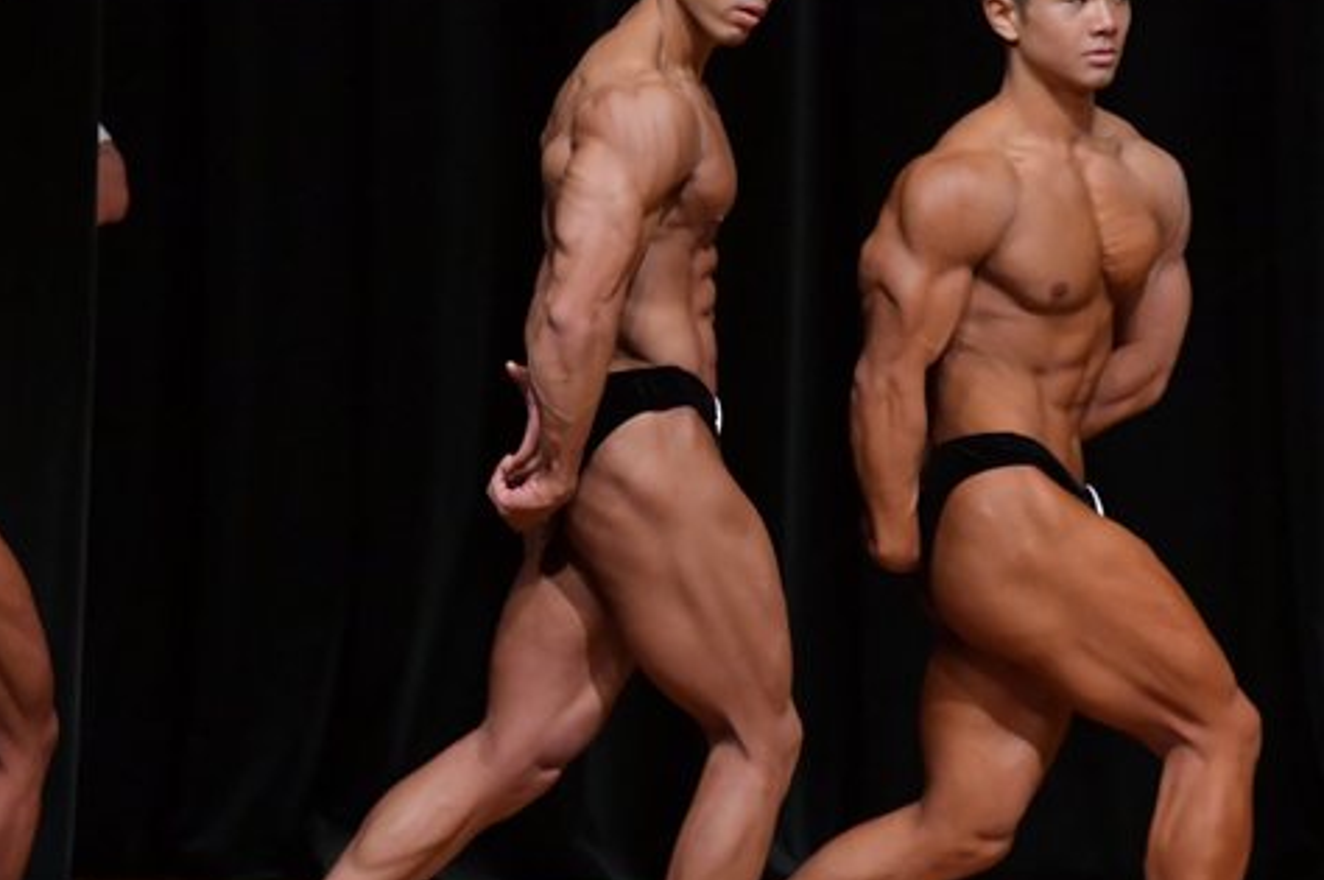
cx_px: 443
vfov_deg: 2.8
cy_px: 411
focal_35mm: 491
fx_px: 18039
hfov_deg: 4.2
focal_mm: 200
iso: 5000
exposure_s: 1/400
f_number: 5.6
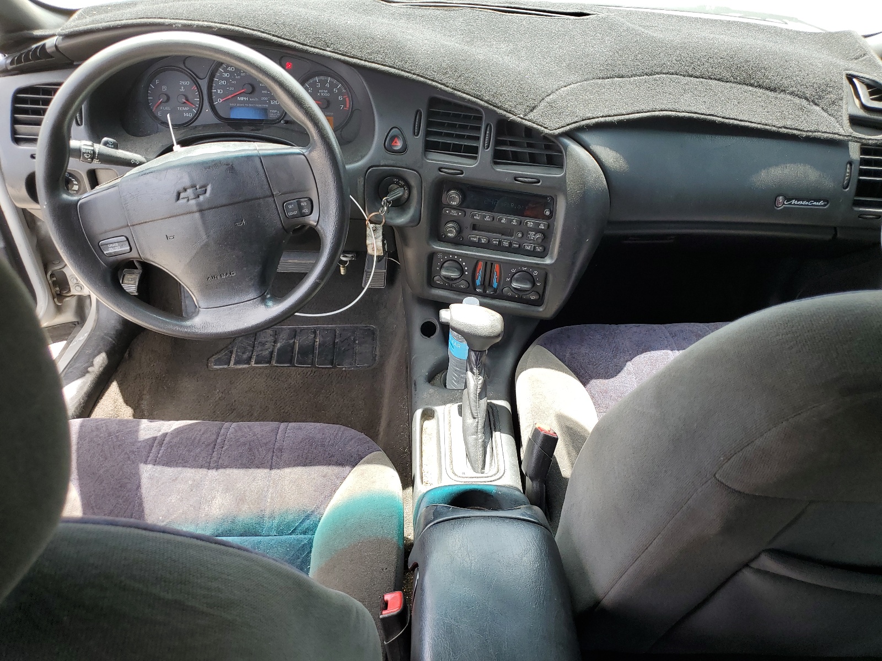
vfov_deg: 53.1
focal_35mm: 26
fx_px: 662
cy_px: 330
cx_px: 441
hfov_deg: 67.3
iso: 50
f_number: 1.5
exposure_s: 1/250
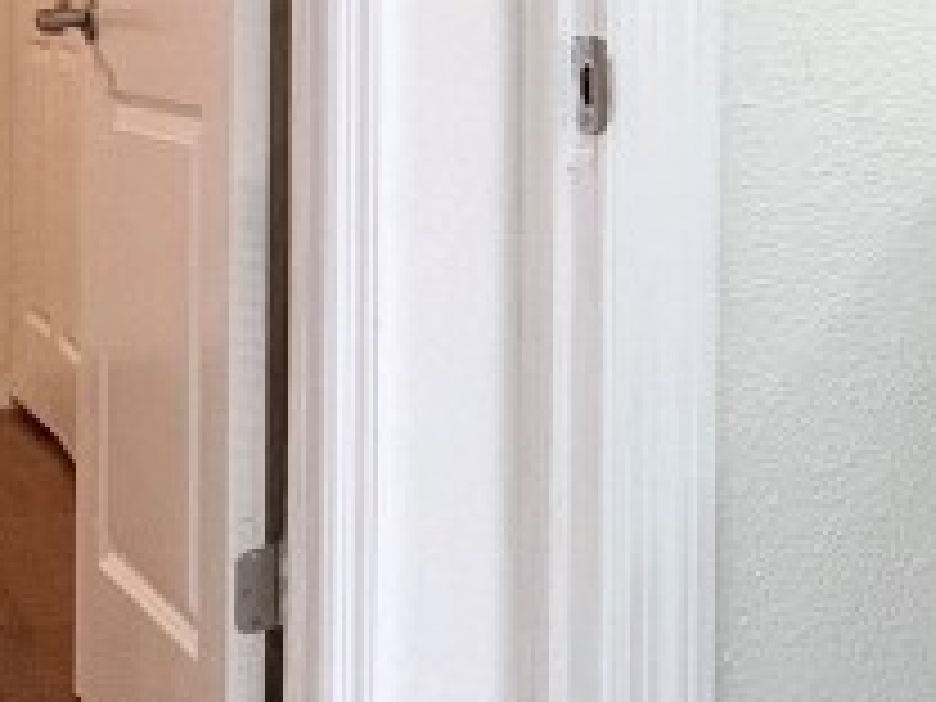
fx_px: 1731
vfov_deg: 21.8
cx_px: 1462
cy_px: -58
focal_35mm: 64
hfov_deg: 23.3
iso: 125
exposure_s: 1/120
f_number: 1.8
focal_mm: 1.57
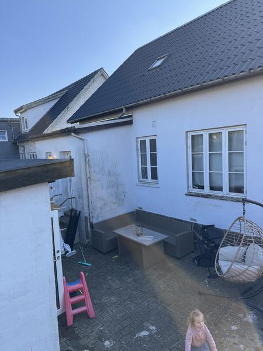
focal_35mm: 24
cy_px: 176
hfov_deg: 56.8
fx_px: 243
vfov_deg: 71.6
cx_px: 132
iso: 80
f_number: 1.78
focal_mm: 6.76
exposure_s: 1/1094
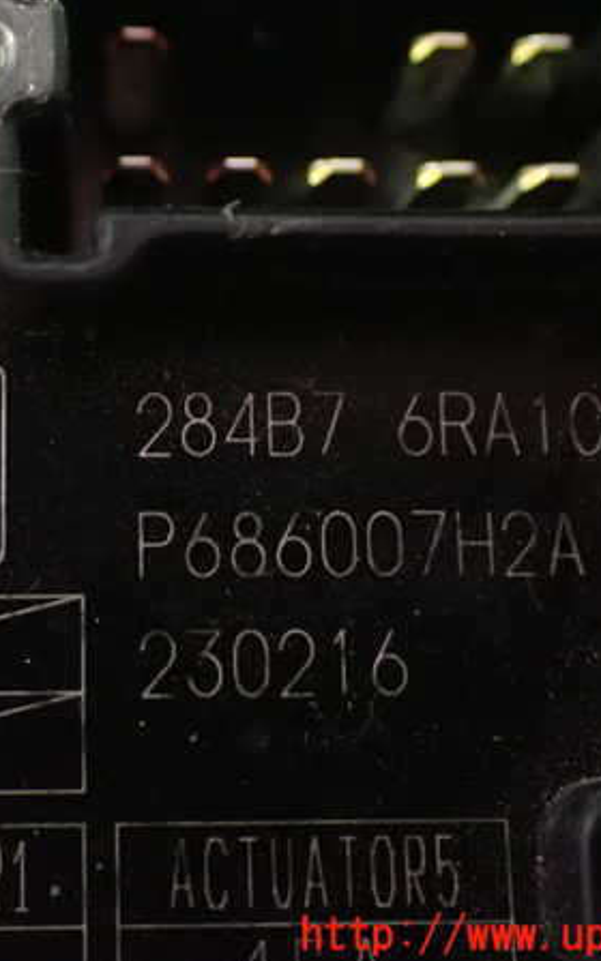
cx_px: 142
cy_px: 480
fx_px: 1415
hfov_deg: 23.7
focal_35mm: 54
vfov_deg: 37.5
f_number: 2.7
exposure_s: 1/8
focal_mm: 6.83
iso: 1600
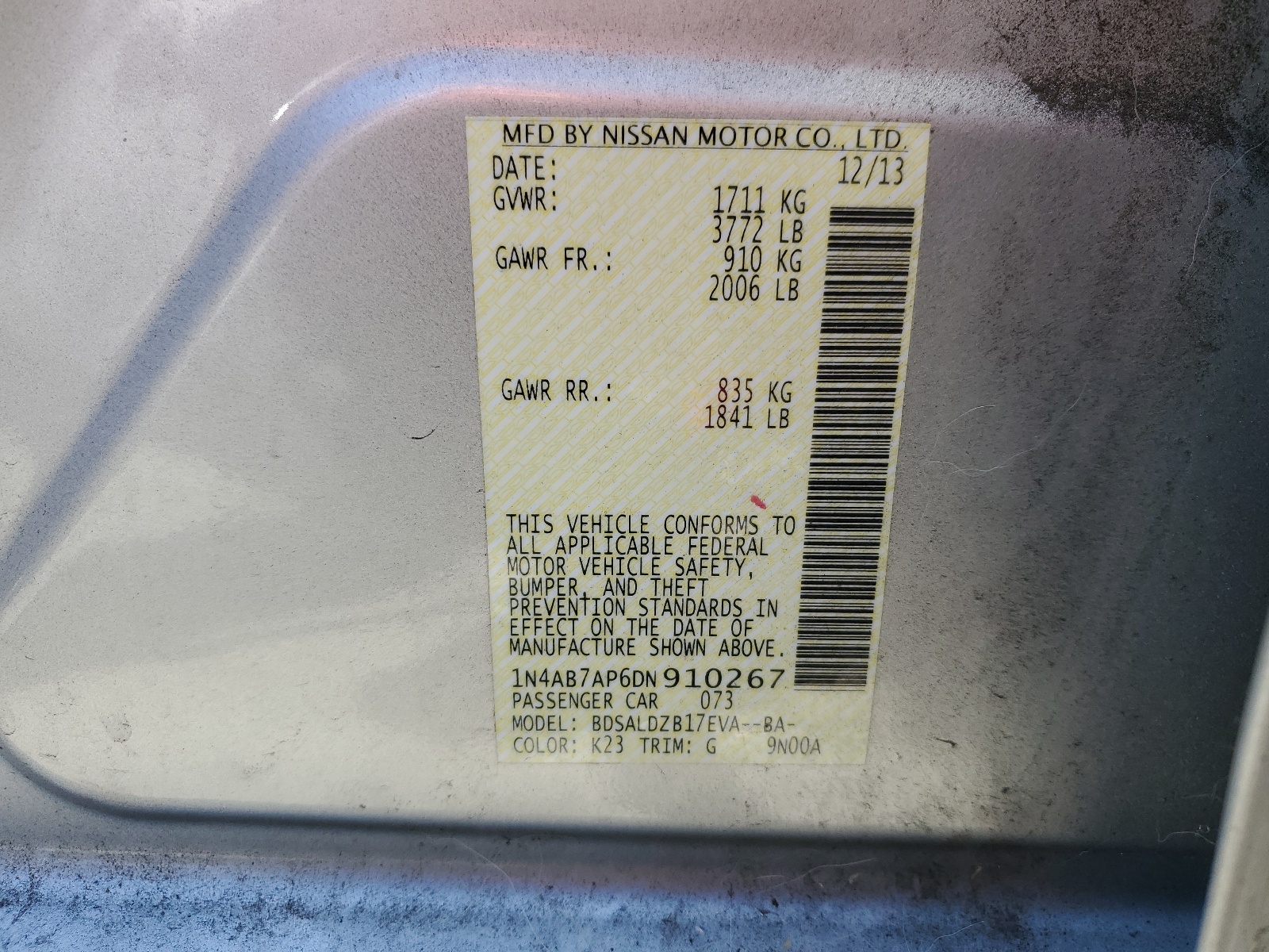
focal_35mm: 26
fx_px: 953
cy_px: 476
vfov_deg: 53.1
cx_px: 634
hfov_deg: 67.3
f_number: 1.5
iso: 50
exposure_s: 1/417
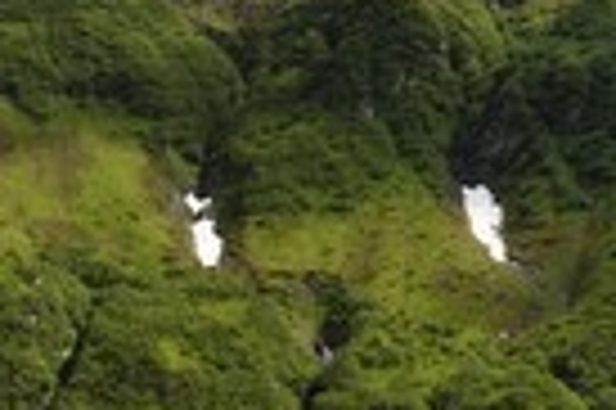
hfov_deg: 16.7
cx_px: 265
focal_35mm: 123
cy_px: 99
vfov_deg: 11.1
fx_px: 2102
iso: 200
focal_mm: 40
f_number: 11
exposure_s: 1/320
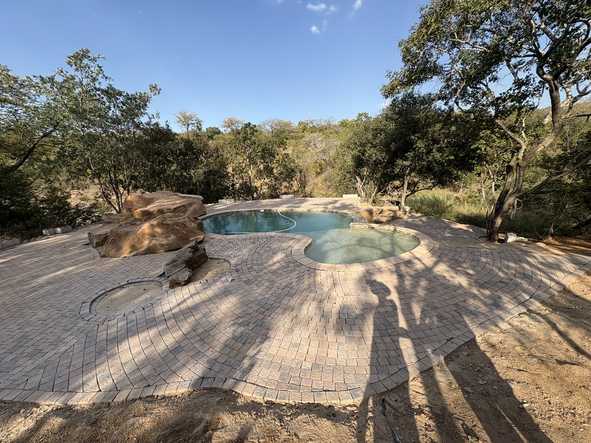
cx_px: 296
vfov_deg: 85.7
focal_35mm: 14
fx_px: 239
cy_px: 222
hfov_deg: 102.1
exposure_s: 1/1126
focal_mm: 2.22
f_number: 2.2
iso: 50
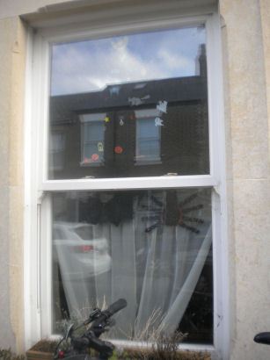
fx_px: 364
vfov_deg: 52.7
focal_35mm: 35
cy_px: 180
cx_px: 135
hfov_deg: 40.7
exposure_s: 1/220
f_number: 3.1
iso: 80
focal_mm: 6.3
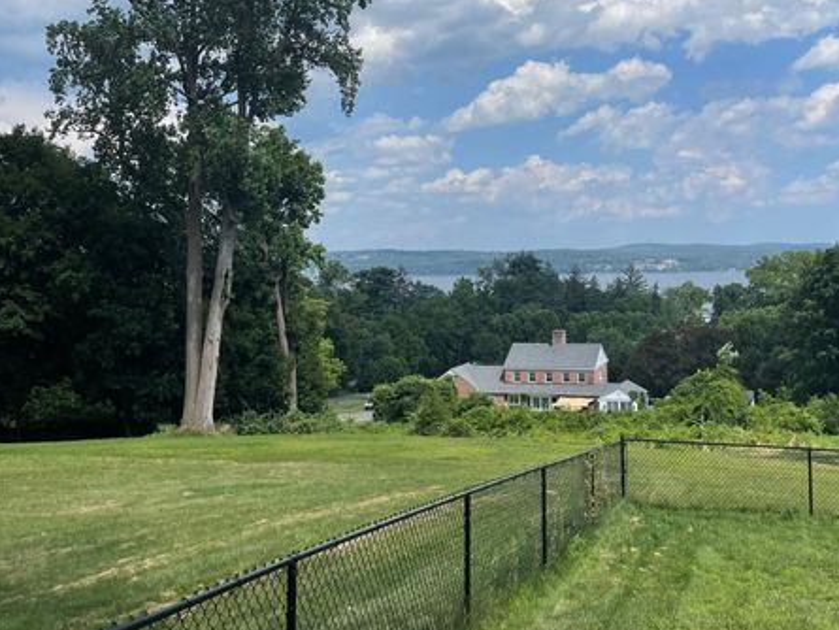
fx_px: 921
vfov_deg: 37.1
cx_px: 518
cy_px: 185
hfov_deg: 48.6
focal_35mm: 38
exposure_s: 1/5291
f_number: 1.6
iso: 32
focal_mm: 4.2
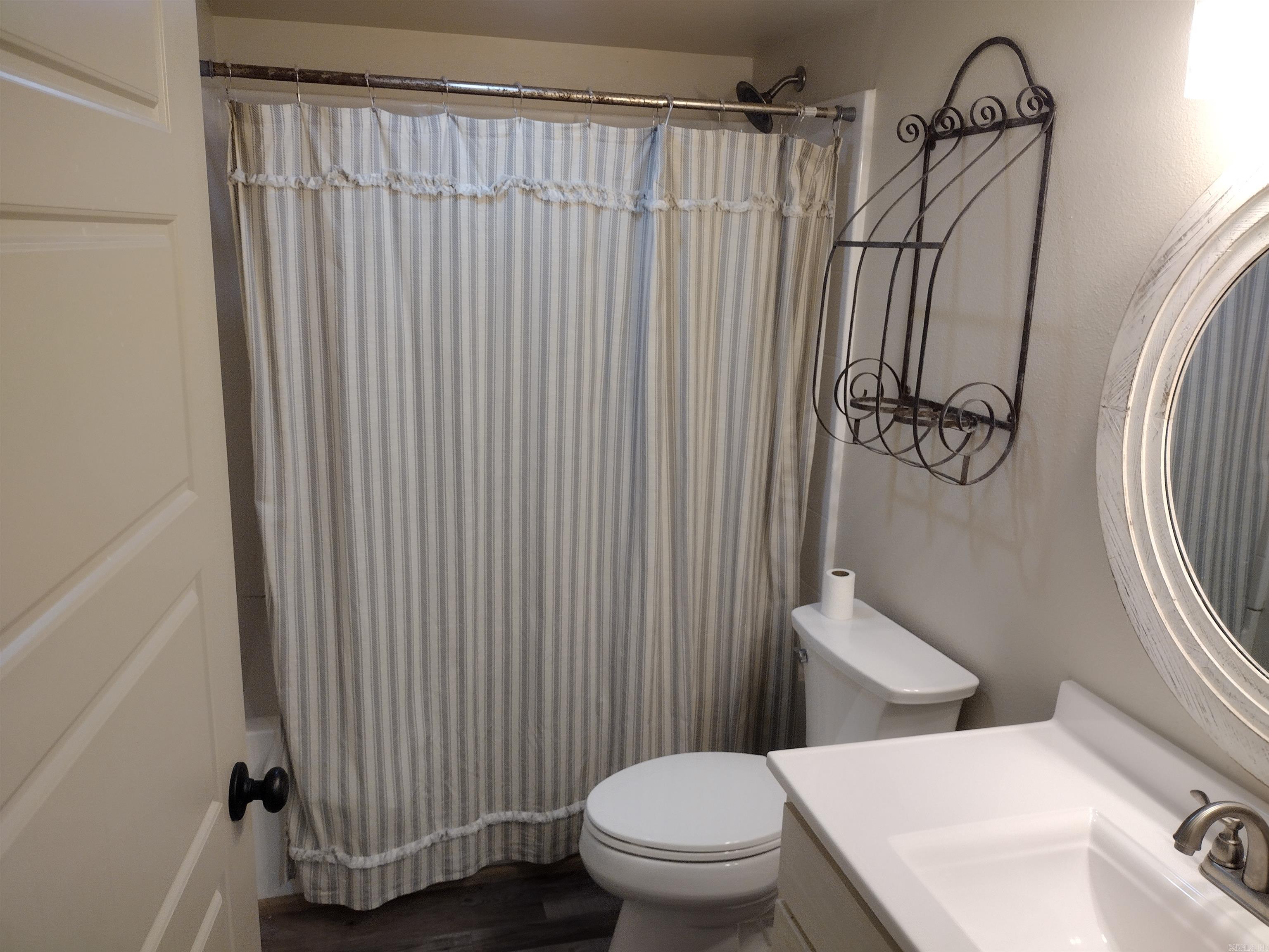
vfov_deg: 51.4
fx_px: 990
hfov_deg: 65.3
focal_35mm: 27
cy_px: 476
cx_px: 634
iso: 133
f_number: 1.7
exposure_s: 1/60
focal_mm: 4.71
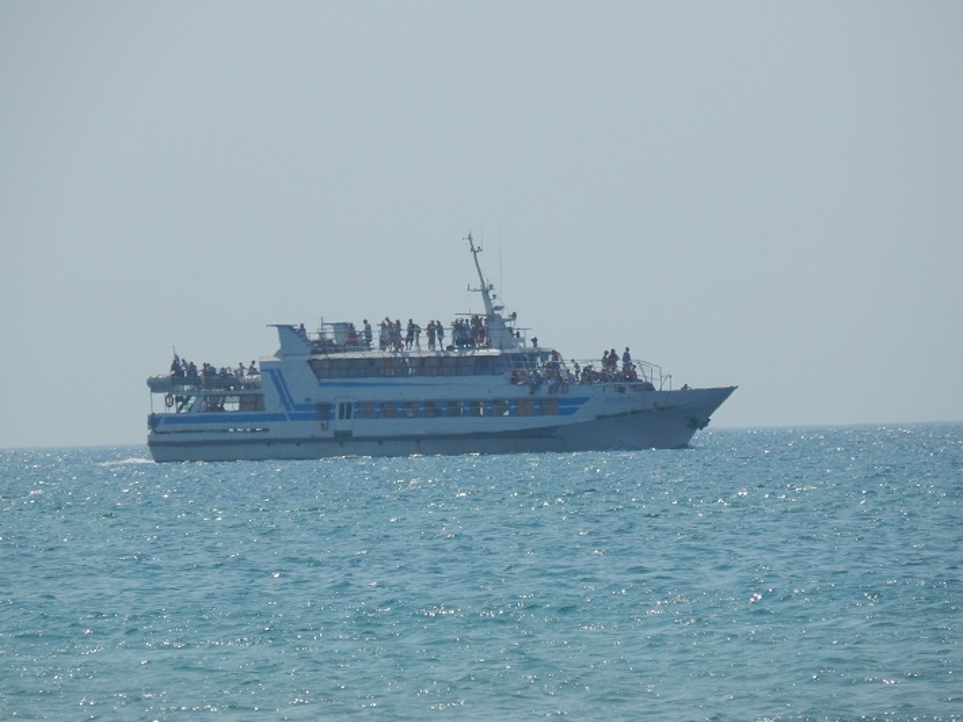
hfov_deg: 3.3
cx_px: 482
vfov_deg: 2.5
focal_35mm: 603
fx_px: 16769
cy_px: 361
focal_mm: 107.1
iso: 125
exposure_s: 1/1250
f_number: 5.8
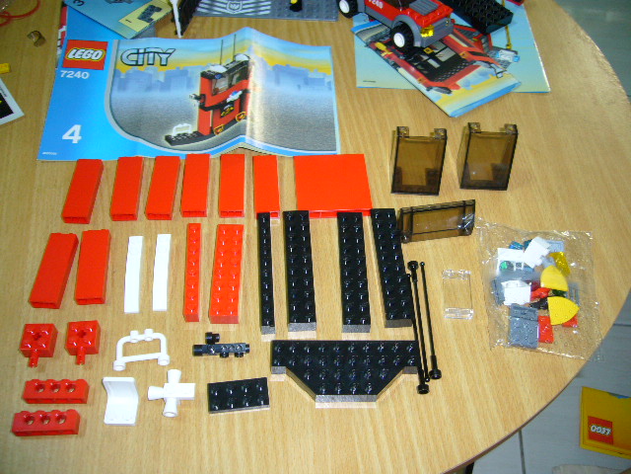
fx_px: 638
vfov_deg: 40.7
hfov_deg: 52.6
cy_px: 237
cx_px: 316
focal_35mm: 35
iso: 100
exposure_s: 1/8
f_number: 2.8
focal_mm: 5.8
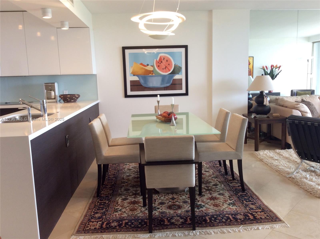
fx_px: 295
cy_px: 120
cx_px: 160
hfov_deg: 56.9
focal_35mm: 32
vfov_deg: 44.0
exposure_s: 1/24
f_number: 2.4
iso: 32
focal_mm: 3.3
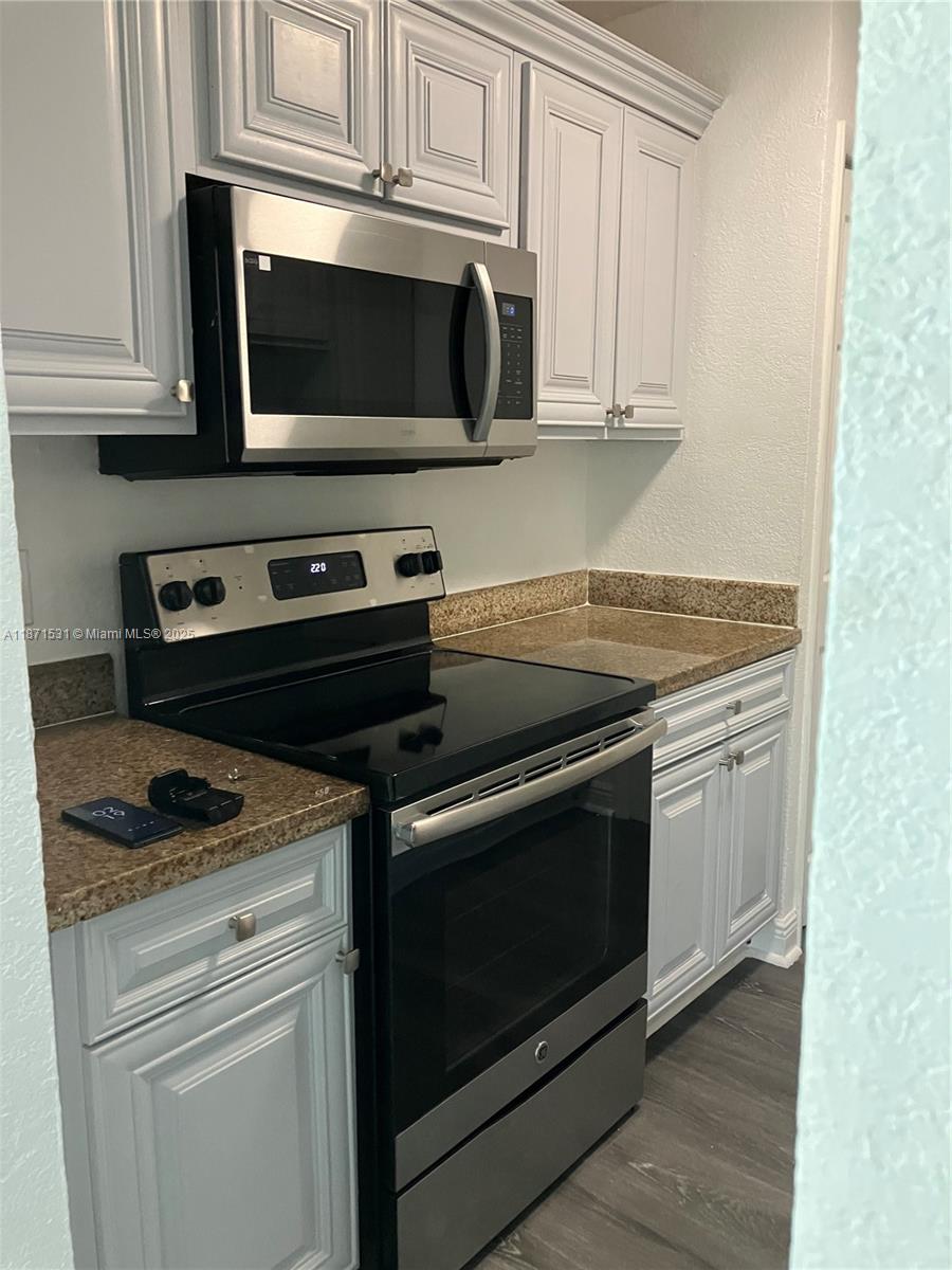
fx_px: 1027
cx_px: 476
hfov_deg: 49.7
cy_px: 635
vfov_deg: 63.4
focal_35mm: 28
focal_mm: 3.99
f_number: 1.8
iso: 320
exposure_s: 1/60
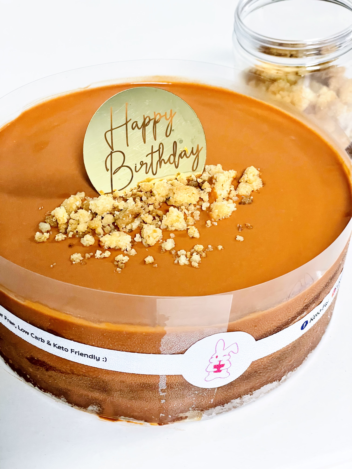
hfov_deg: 28.0
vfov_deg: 36.8
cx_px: 176
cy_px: 234
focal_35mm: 52
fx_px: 705
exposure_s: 1/50
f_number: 2
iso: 320
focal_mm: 6
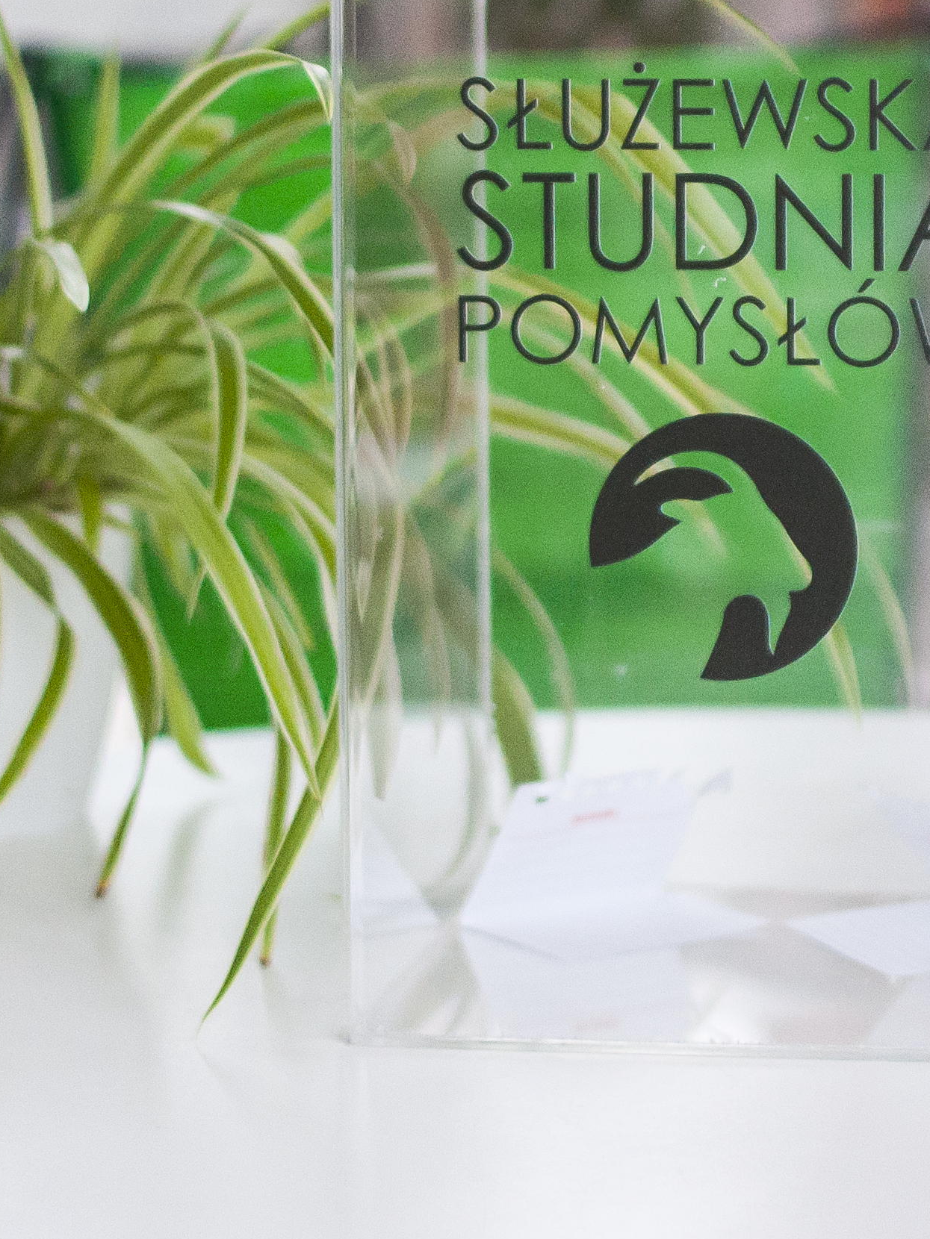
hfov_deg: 11.3
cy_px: 205
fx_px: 4665
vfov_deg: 15.0
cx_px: 733
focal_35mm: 130
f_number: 2
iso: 1600
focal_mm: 35
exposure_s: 1/500
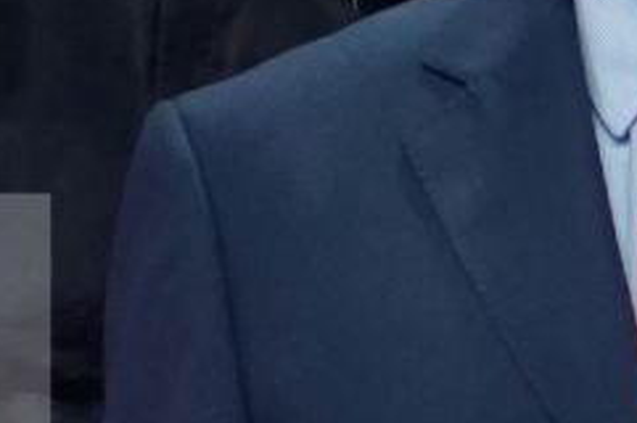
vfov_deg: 0.7
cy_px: -505
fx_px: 34899
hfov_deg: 1.0
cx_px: 1596
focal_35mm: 1975
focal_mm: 176
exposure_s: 1/500
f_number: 4
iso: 2000
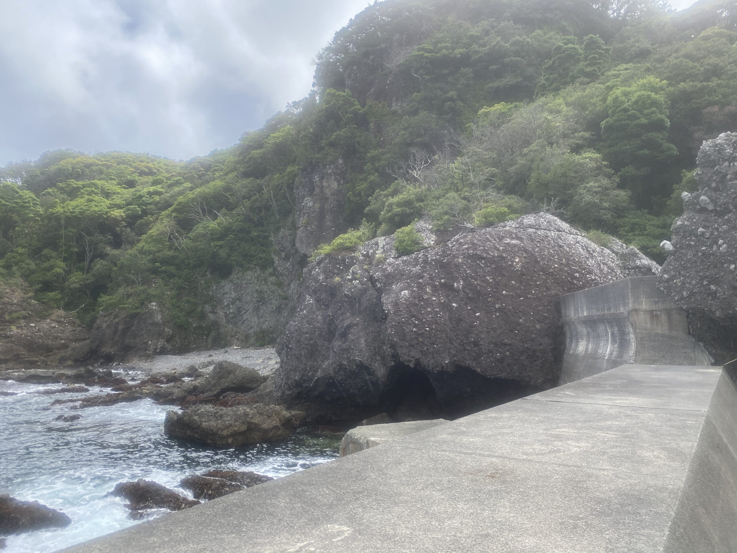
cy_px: 276
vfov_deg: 53.1
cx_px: 368
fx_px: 554
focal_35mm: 26
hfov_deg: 67.3
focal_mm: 4.25
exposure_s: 1/1522
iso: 32
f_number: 1.8
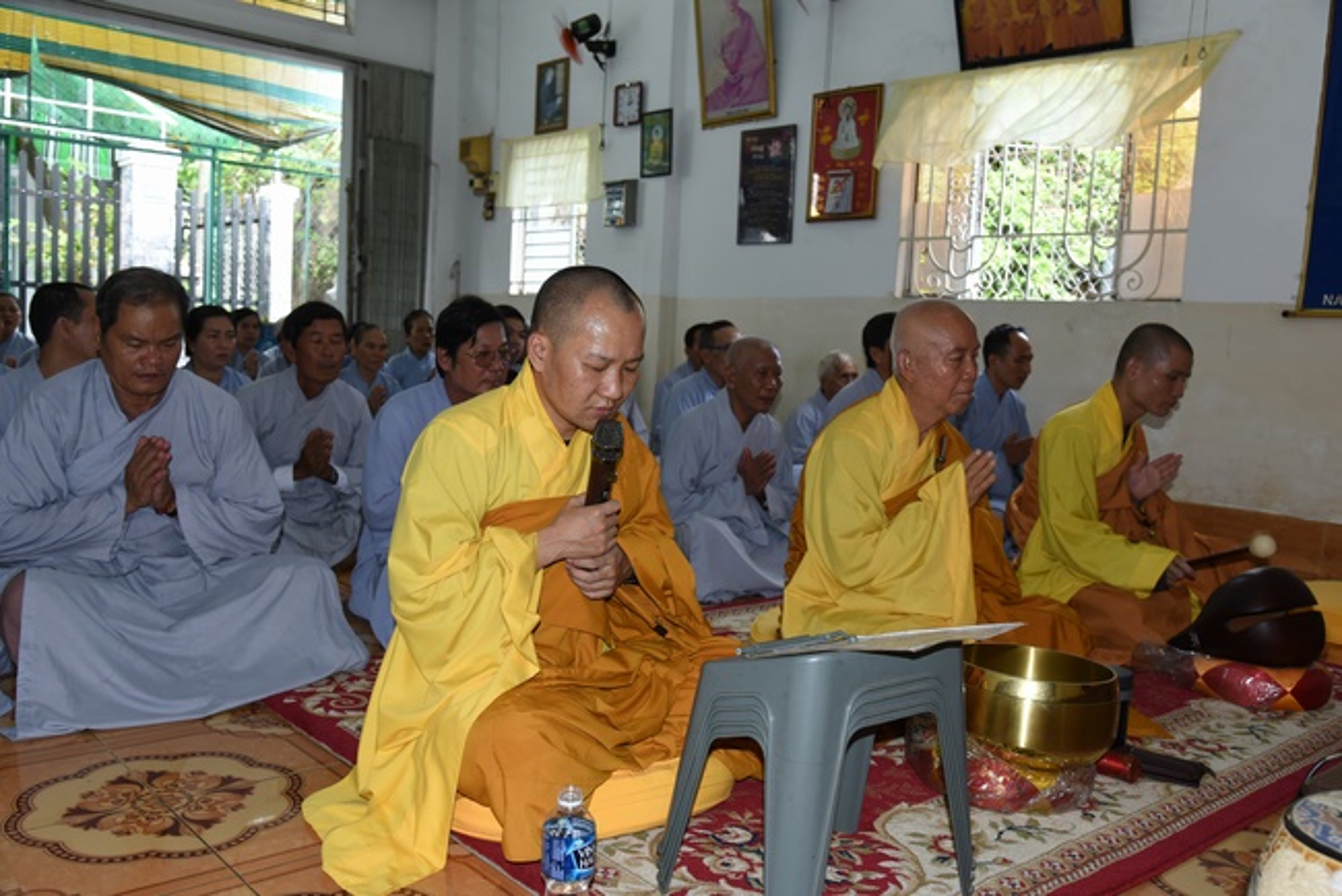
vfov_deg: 42.4
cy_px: 448
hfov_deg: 60.3
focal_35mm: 31
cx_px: 671
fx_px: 1156
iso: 640
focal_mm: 31
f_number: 5.6
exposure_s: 1/80
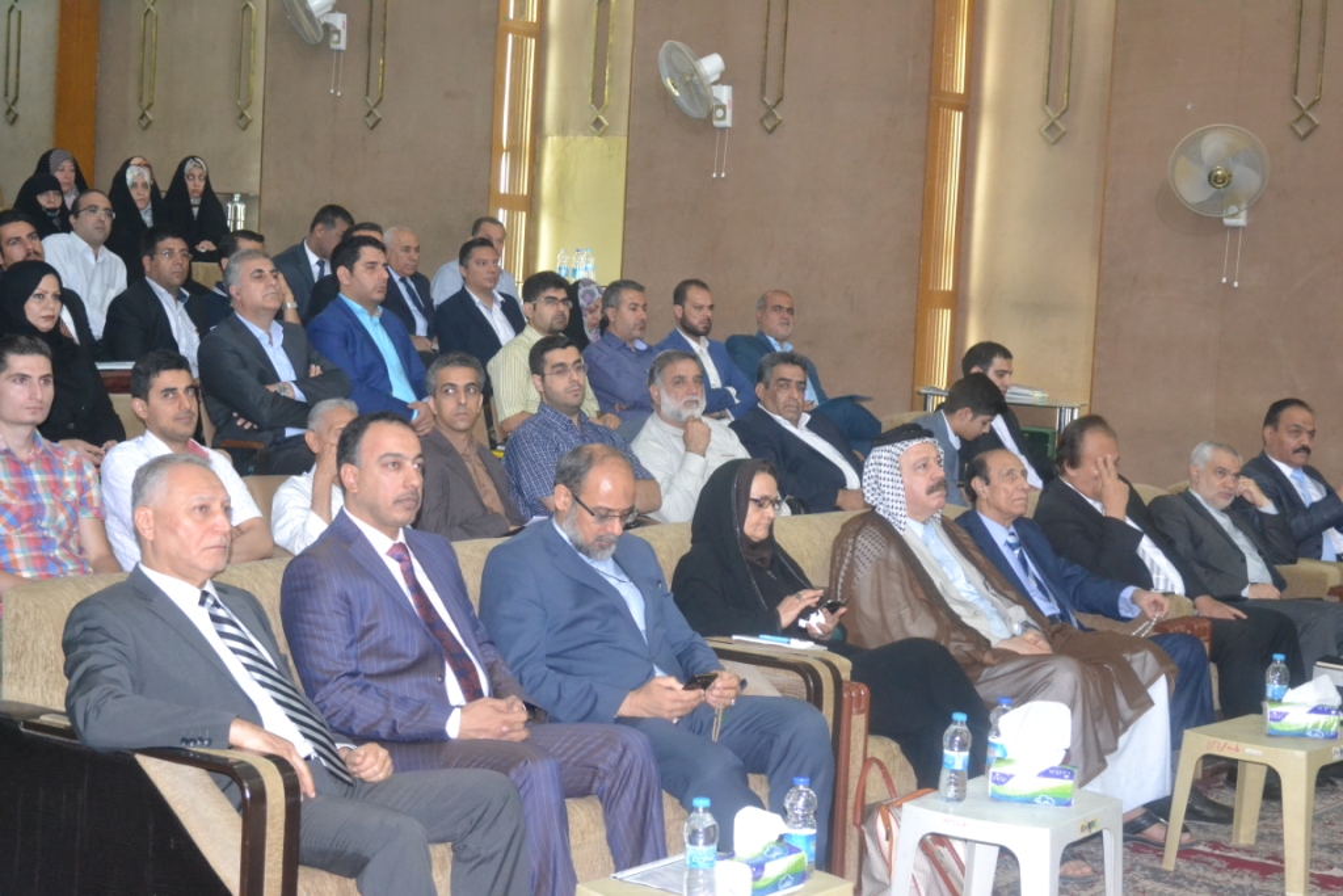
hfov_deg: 33.4
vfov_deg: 22.6
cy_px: 448
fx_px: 2238
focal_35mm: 60
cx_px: 672
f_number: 5.3
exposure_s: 1/60
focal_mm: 40
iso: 3200
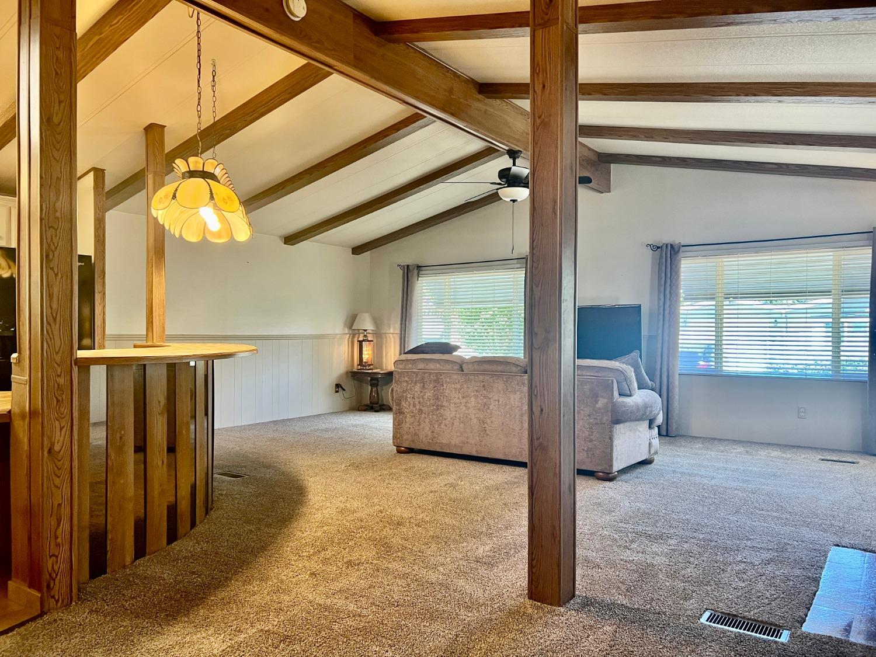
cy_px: 328
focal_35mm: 26
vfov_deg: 53.1
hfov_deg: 67.3
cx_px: 438
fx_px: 658
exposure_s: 1/60
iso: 100
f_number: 1.5
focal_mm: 5.7
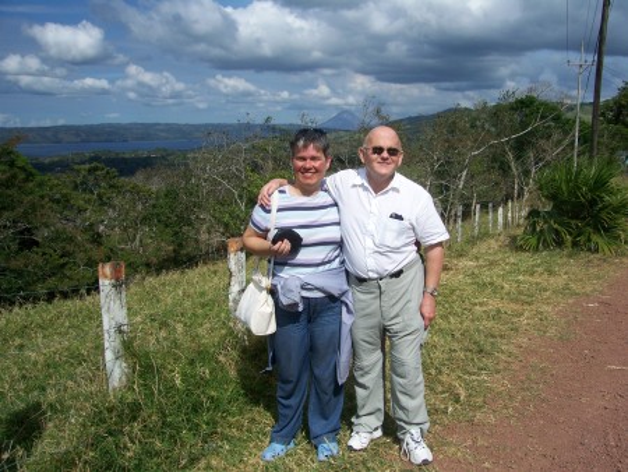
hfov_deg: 53.9
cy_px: 236
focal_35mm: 34
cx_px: 314
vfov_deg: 41.8
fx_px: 617
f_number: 5.1
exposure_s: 1/1000
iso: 80
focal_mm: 5.6
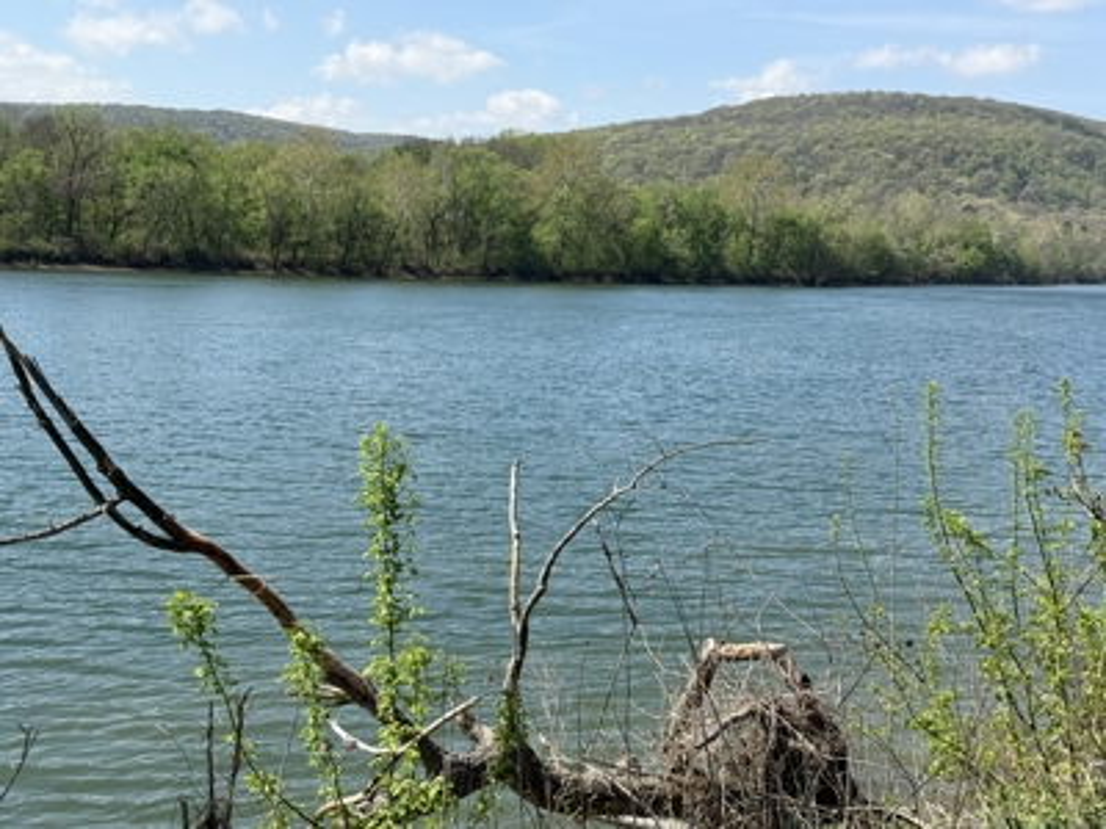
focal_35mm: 48
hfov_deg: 39.7
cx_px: 553
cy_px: 414
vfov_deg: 30.3
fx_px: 1534
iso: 100
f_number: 1.78
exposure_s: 1/5587
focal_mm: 6.76
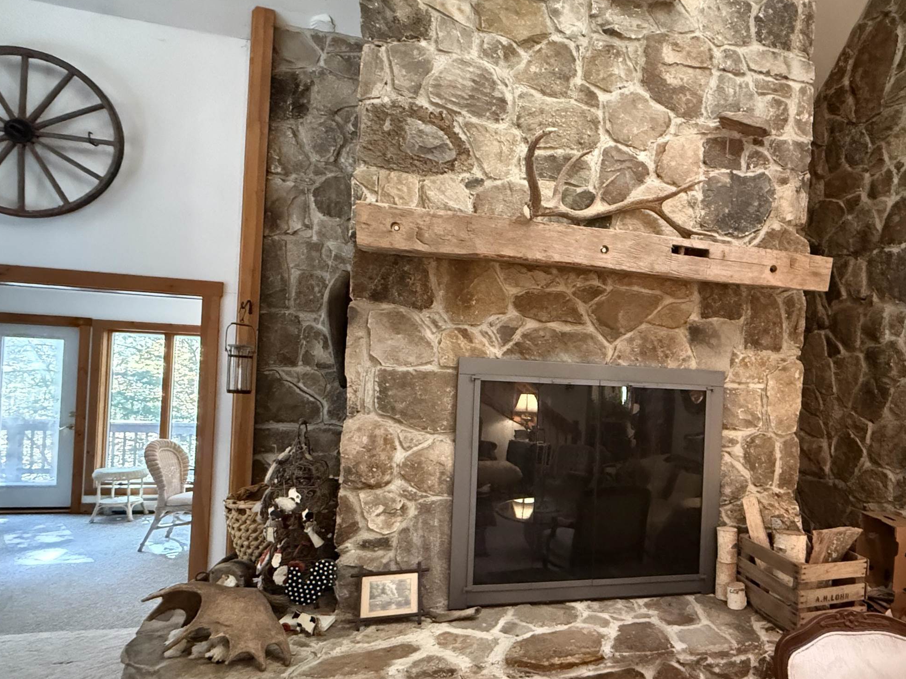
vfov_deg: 60.8
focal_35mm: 22
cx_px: 602
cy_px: 386
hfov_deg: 74.1
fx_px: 576
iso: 1600
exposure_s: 1/40
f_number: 2.2
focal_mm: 2.22
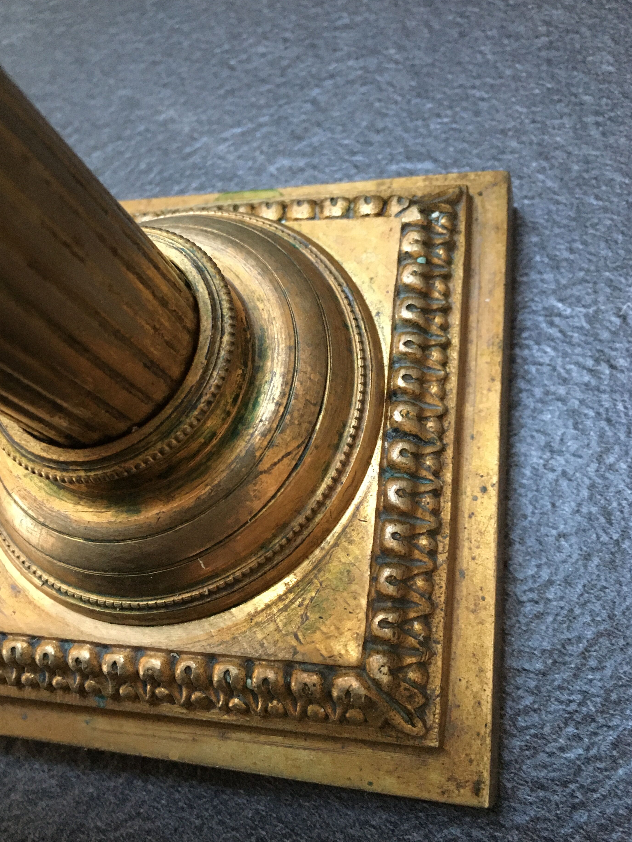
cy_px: 418
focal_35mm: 32
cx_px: 307
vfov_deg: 56.8
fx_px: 779
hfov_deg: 44.2
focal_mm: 4.15
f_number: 2.2
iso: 400
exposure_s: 1/17
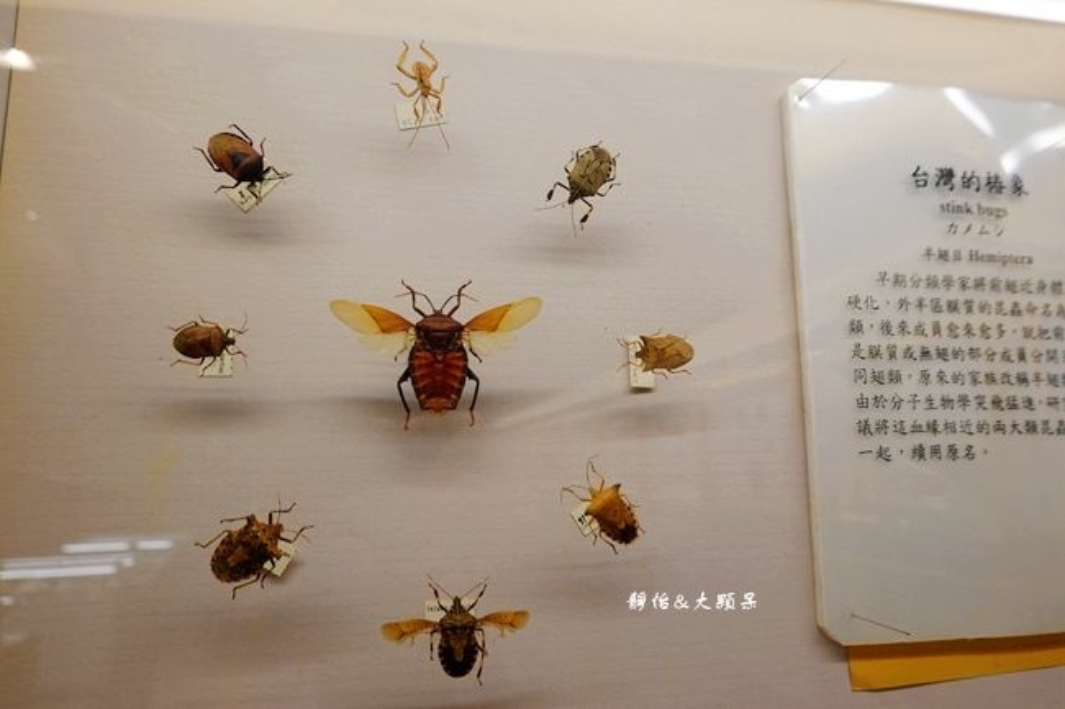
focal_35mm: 24
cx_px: 532
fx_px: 710
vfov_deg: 53.1
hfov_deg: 73.8
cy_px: 354
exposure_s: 1/60
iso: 125
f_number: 3.2
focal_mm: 9.13
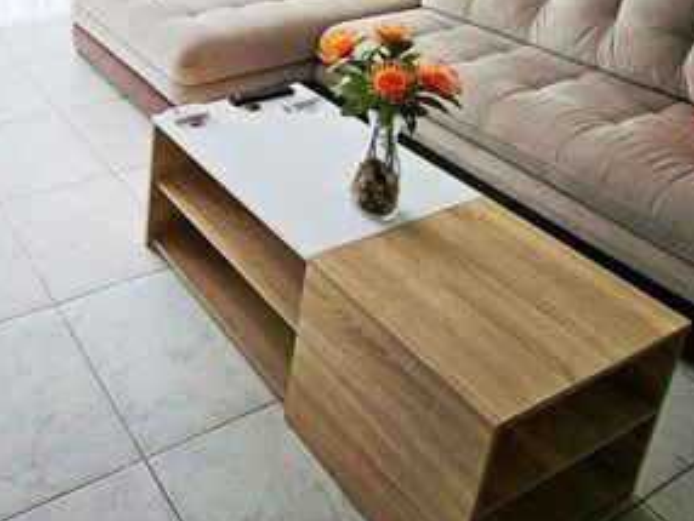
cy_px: -70
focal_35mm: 32
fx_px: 642
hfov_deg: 47.9
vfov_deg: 36.4
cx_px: 13
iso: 32
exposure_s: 1/191
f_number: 2.2
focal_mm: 1.7
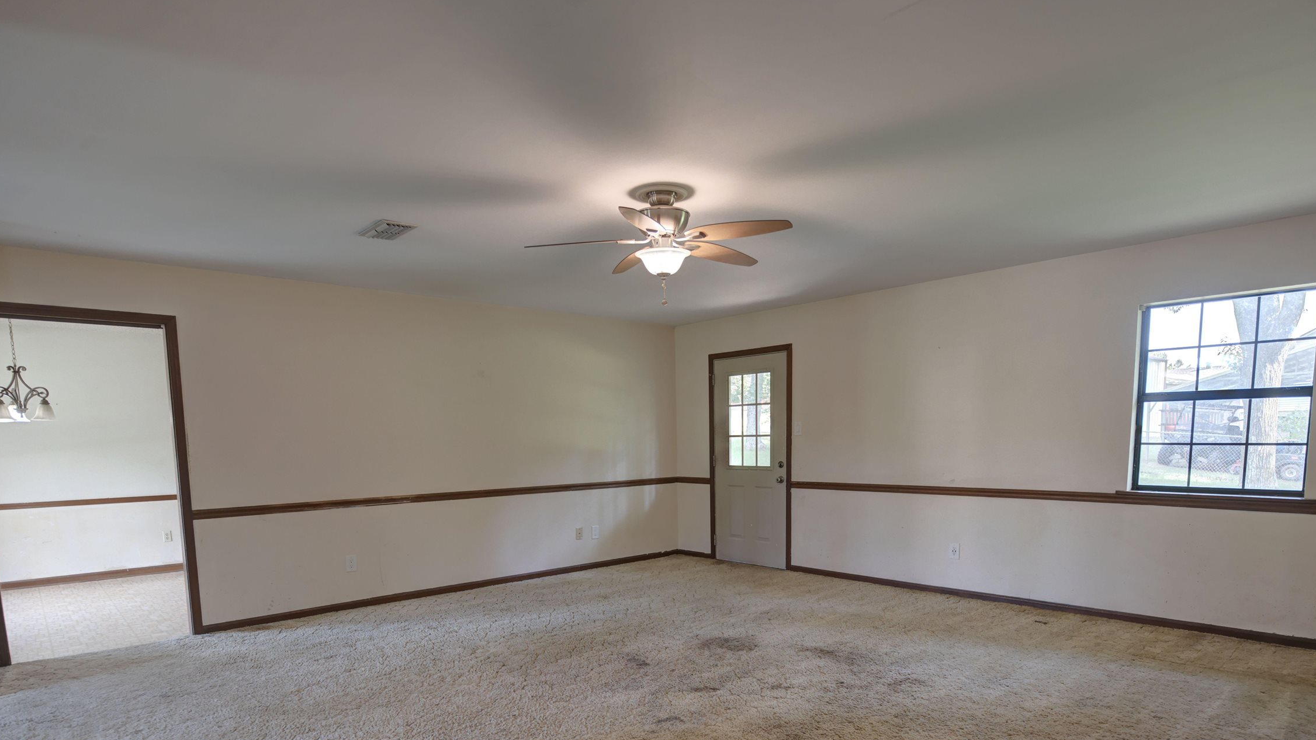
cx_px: 677
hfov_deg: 86.6
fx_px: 698
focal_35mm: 20
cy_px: 528
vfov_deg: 54.0
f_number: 2.8
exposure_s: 1/200
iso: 1000
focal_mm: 14
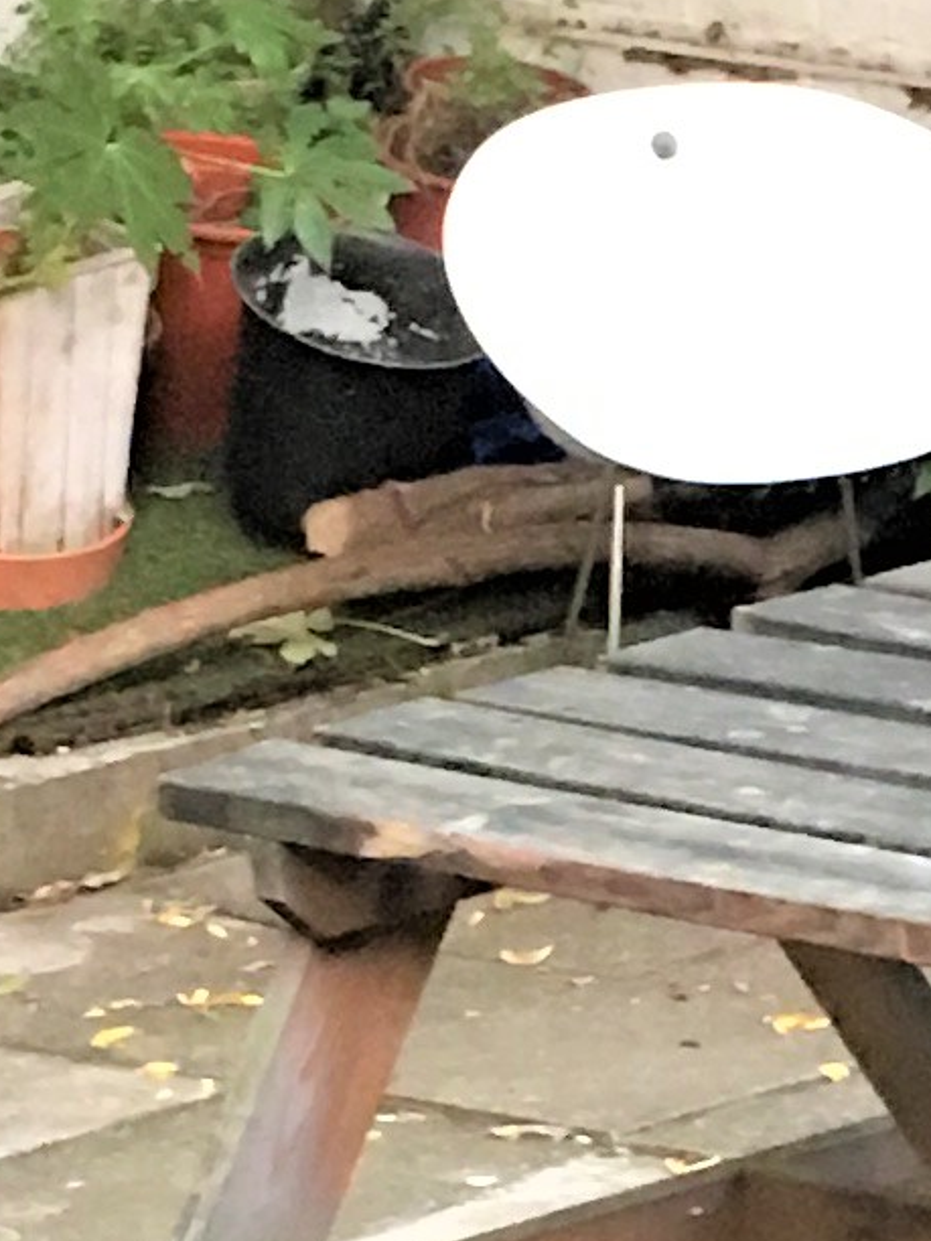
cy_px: 1125
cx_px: 1059
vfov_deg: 10.3
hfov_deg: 7.7
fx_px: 6849
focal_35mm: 191
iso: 100
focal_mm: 4.15
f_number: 2.2
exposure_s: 1/10
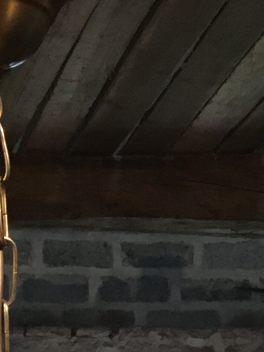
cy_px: 452
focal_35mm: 107
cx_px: -58
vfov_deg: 17.3
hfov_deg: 13.4
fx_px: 1088
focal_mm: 4.15
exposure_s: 1/17
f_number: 2.2
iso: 200
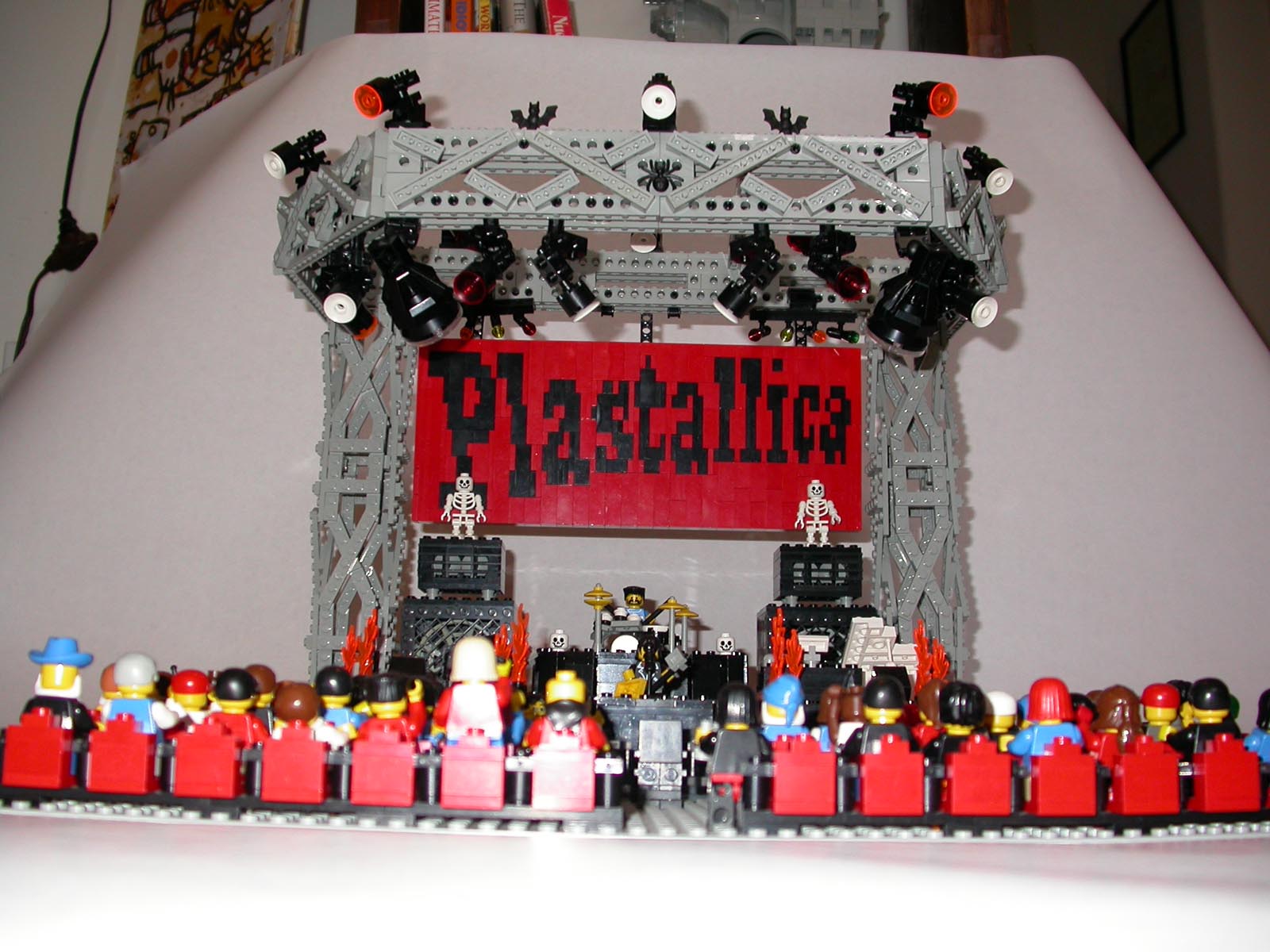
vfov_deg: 37.7
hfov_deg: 49.0
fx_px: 1394
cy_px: 476
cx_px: 635
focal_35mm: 38
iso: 100
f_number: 2.6
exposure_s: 1/60
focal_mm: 7.85
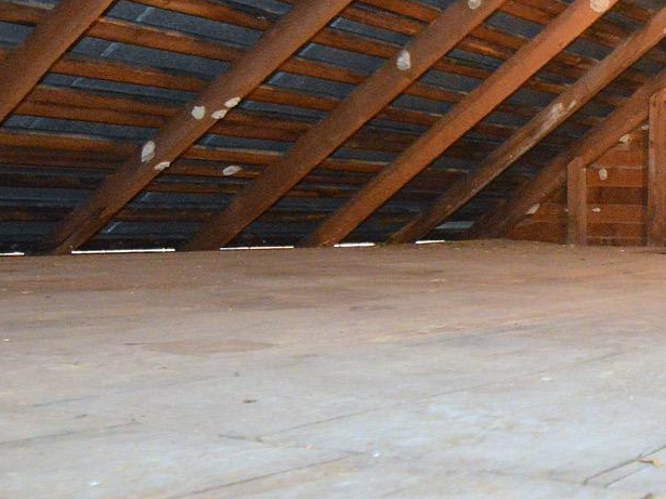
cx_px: 748
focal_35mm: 48
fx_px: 923
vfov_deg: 29.7
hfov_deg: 33.9
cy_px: 121
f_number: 3.5
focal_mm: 10
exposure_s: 1/60
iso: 3200
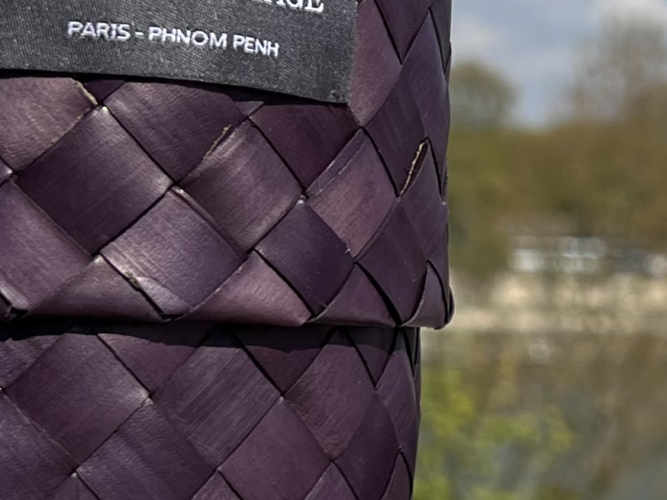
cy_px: 364
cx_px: 799
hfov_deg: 15.8
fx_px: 2312
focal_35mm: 120
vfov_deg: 12.3
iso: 50
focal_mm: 5.7
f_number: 1.5
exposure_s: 1/7463
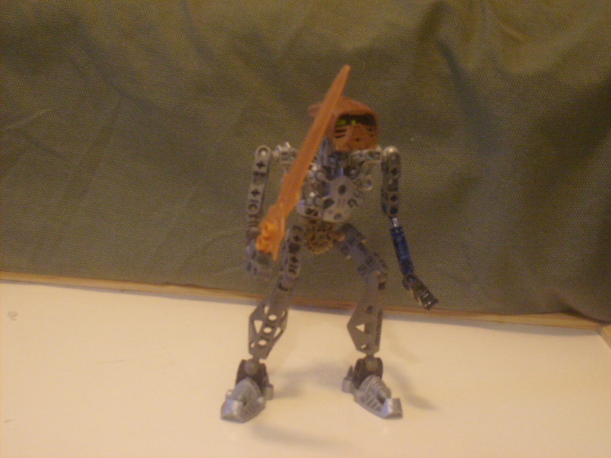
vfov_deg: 24.0
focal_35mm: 61
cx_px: 306
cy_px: 229
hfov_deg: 31.7
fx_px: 1077
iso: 200
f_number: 3.6
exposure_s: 1/1.43
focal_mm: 10.3
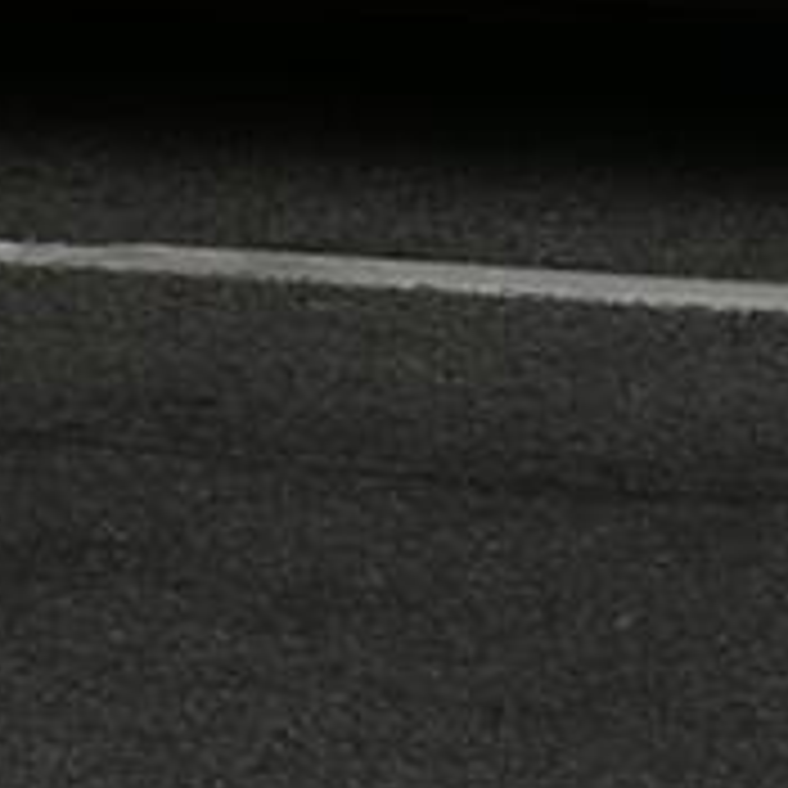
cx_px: -2666
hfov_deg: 5.5
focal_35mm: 268
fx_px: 6902
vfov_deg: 6.1
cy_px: -1515
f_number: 10
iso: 100
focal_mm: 18
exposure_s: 1/400
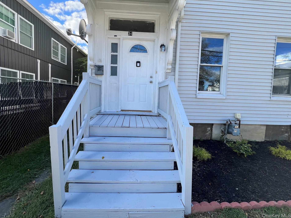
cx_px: 137
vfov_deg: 85.6
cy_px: 102
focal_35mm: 14
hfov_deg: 101.9
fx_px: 118
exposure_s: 1/459
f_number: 1.8
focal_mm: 1.57
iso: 32
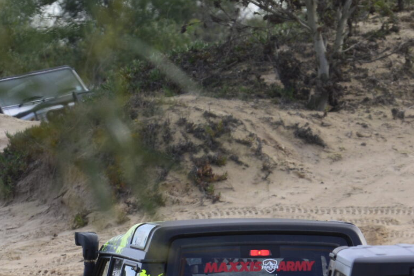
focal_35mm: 921
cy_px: 381
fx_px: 10589
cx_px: 127
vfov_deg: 1.5
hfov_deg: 2.2
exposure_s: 1/750
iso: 320
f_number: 5
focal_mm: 185
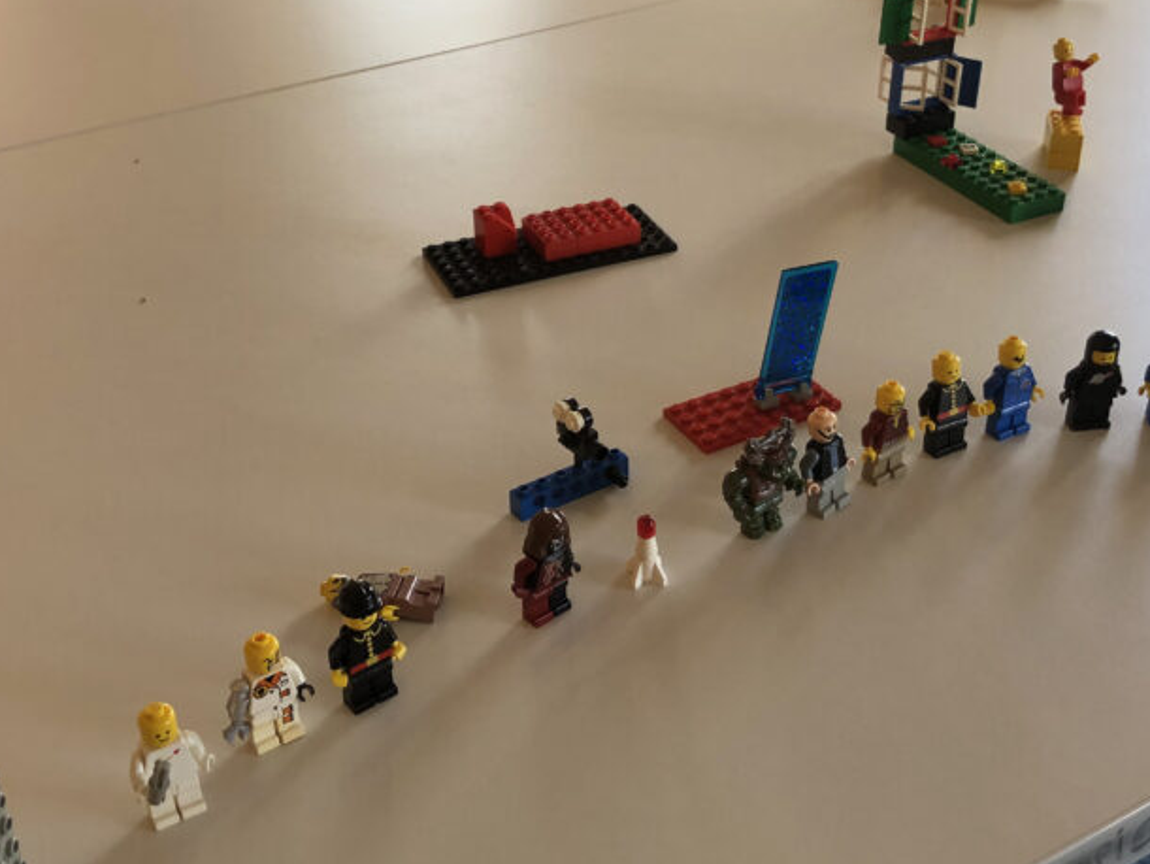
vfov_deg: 30.9
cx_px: 581
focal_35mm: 47
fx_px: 1562
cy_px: 385
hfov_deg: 40.4
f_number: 1.8
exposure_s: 1/120
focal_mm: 3.99
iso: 40
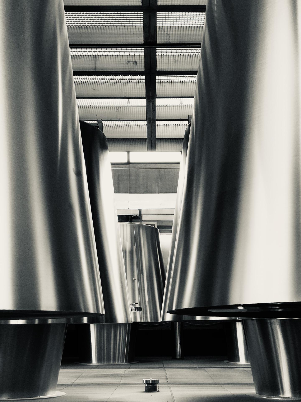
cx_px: 150
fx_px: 661
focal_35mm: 57
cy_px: 201
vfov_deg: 33.8
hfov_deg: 25.7
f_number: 2.8
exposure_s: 1/50
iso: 64
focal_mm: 6.6
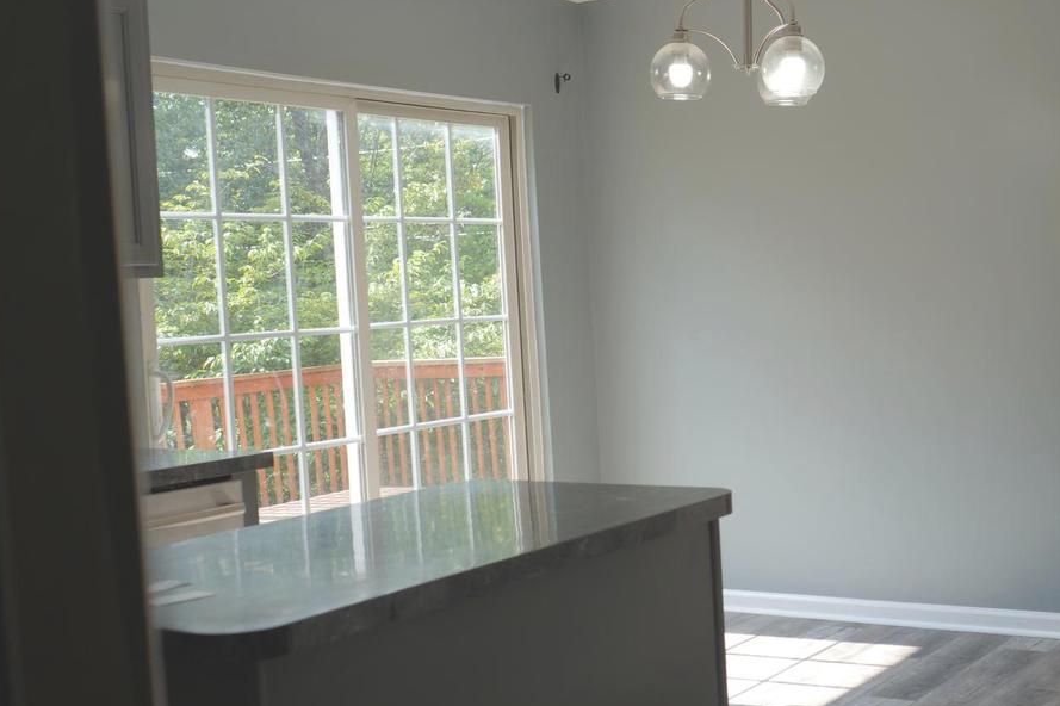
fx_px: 1383
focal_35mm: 47
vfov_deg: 28.6
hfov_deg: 40.6
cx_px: 807
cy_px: 340
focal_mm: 29
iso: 100
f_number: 4
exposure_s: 1/160
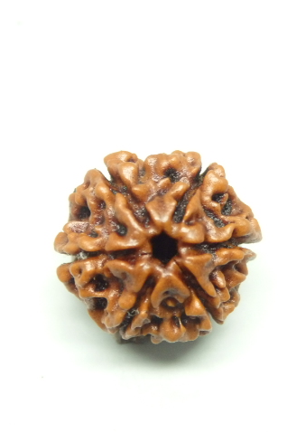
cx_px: 160
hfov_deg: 14.8
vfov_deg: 22.2
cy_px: 216
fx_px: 1102
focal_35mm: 92
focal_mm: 11.9
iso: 800
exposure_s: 1/100
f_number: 4.4
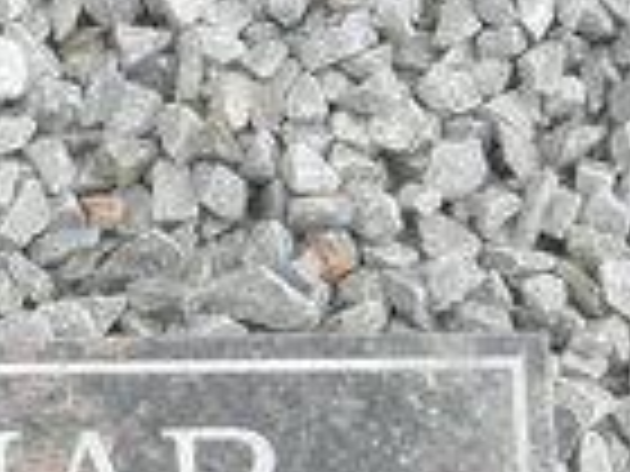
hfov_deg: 12.1
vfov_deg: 9.2
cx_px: -369
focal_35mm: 154
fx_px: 2803
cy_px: 818
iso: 200
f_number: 6.3
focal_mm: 4.83
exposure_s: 1/500
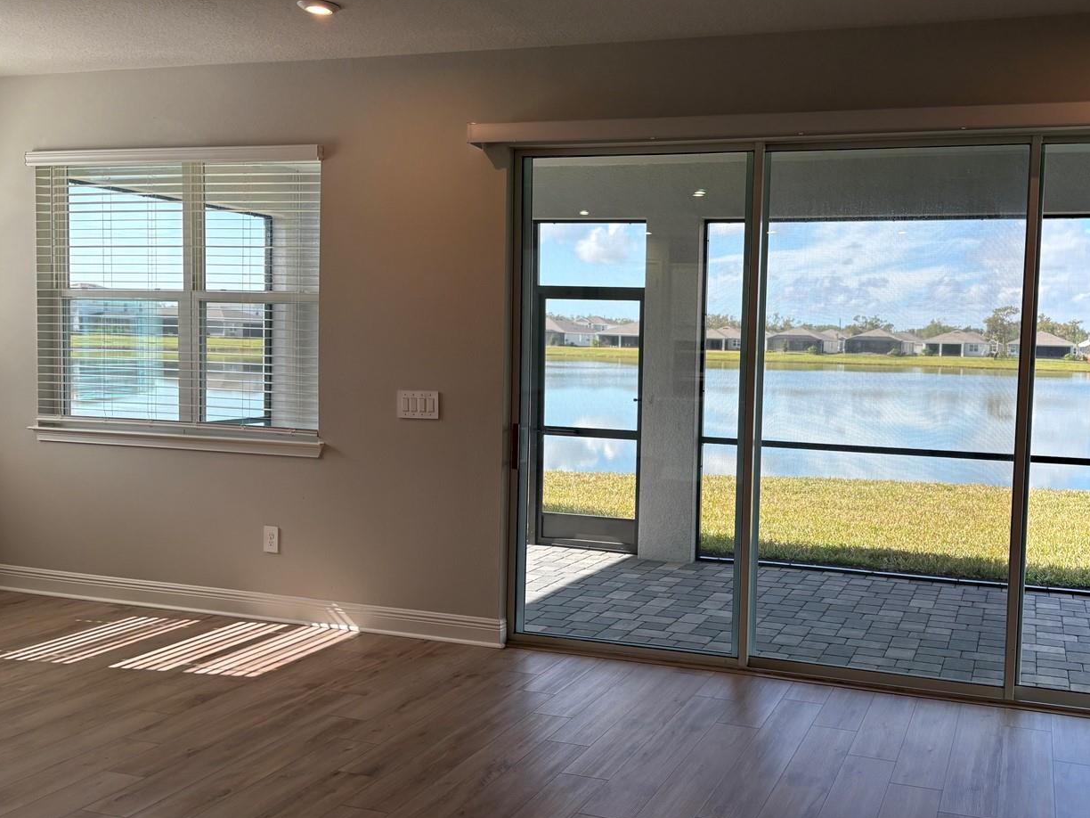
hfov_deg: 53.2
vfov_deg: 41.8
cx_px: 695
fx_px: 1071
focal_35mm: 34
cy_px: 408
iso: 50
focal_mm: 5.96
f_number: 1.6
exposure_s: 1/390
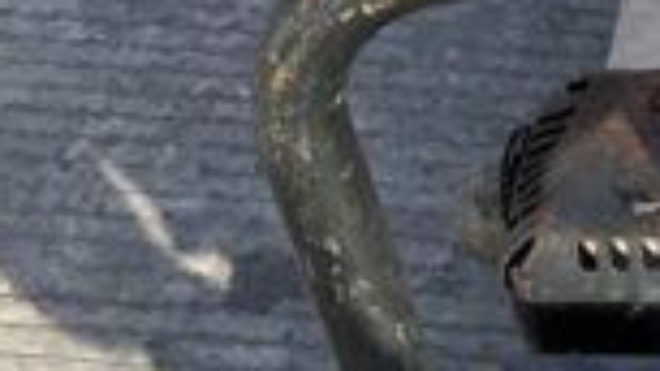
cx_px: 1290
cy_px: 621
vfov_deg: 8.9
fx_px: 2310
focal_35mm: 132
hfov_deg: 13.9
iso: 16
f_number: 1.8
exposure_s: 1/855
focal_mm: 3
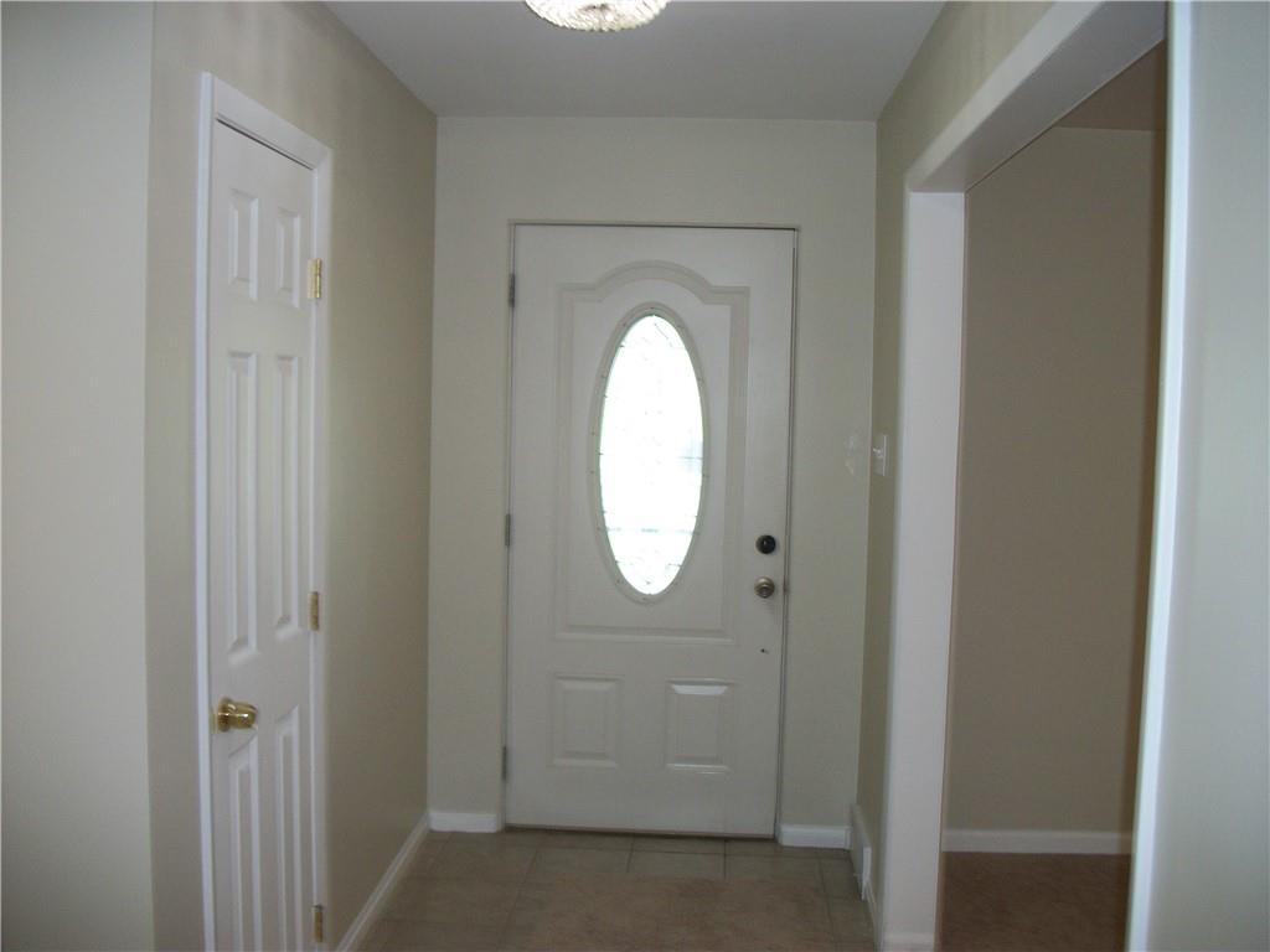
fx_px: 1174
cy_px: 476
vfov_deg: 44.2
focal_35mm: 32
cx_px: 635
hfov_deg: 56.8
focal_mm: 5.7
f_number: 2.9
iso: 80
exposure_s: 1/30
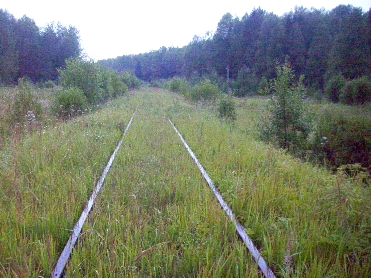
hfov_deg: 54.0
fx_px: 364
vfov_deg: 41.8
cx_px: 186
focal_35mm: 34
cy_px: 139
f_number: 2.9
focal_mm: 5.7
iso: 1250
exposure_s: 1/25
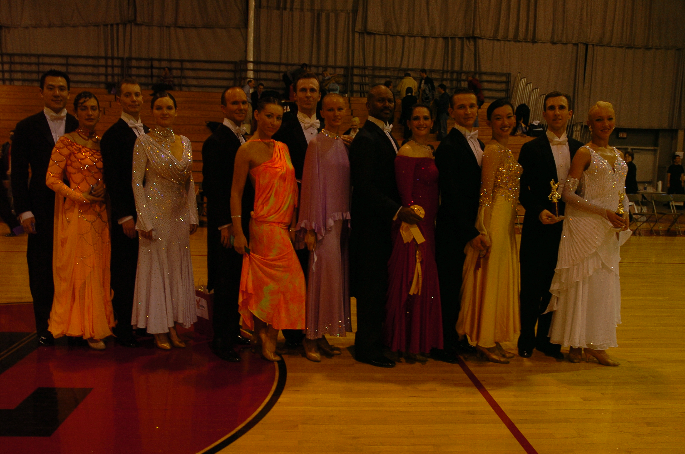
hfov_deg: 62.0
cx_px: 342
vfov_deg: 43.4
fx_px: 570
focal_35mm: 30
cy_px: 227
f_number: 5
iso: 250
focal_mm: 20
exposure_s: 1/30
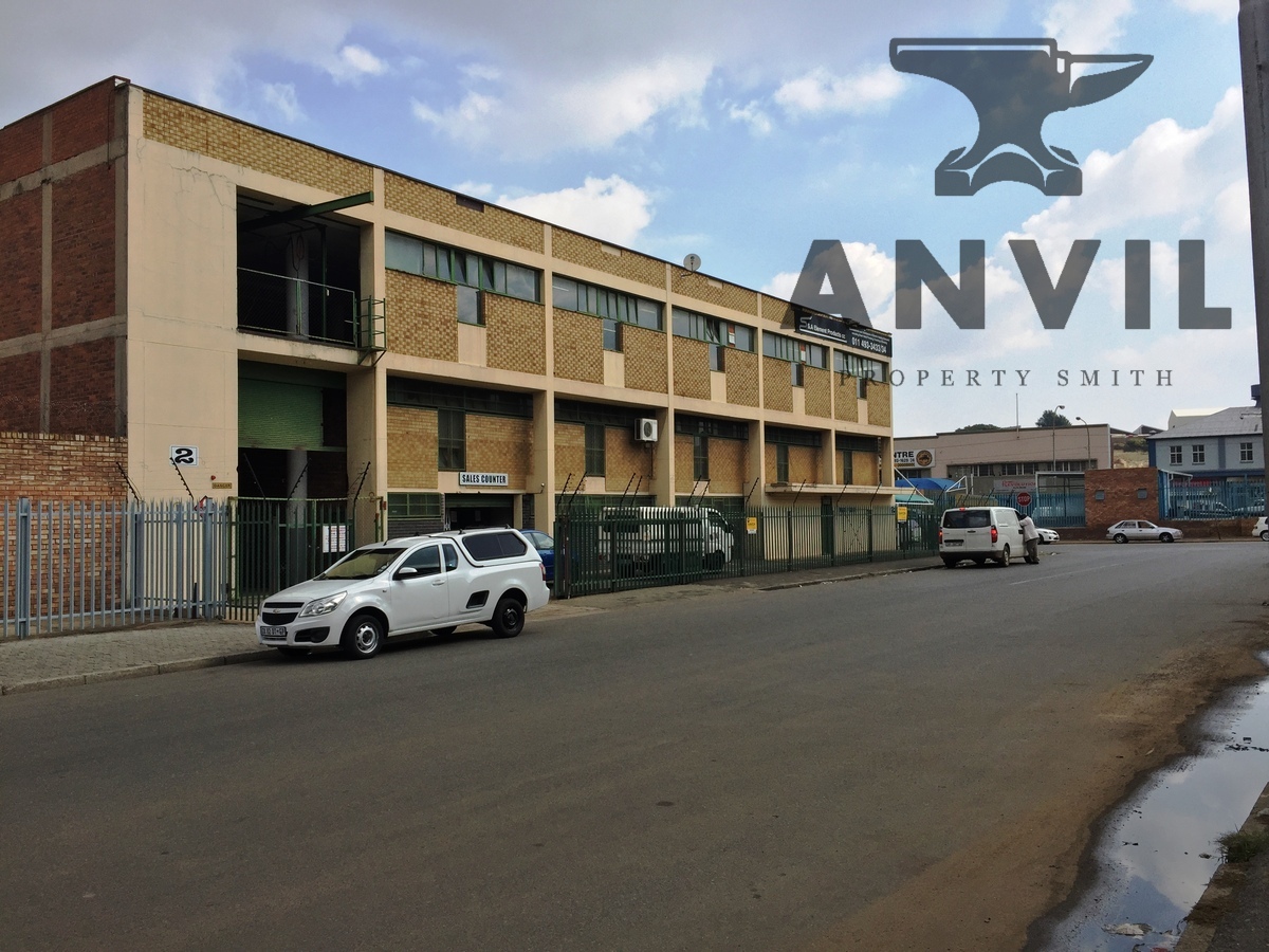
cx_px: 634
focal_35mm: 29
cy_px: 476
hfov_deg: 61.7
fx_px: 1063
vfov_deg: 48.2
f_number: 2.2
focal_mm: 4.15
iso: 32
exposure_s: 1/2198
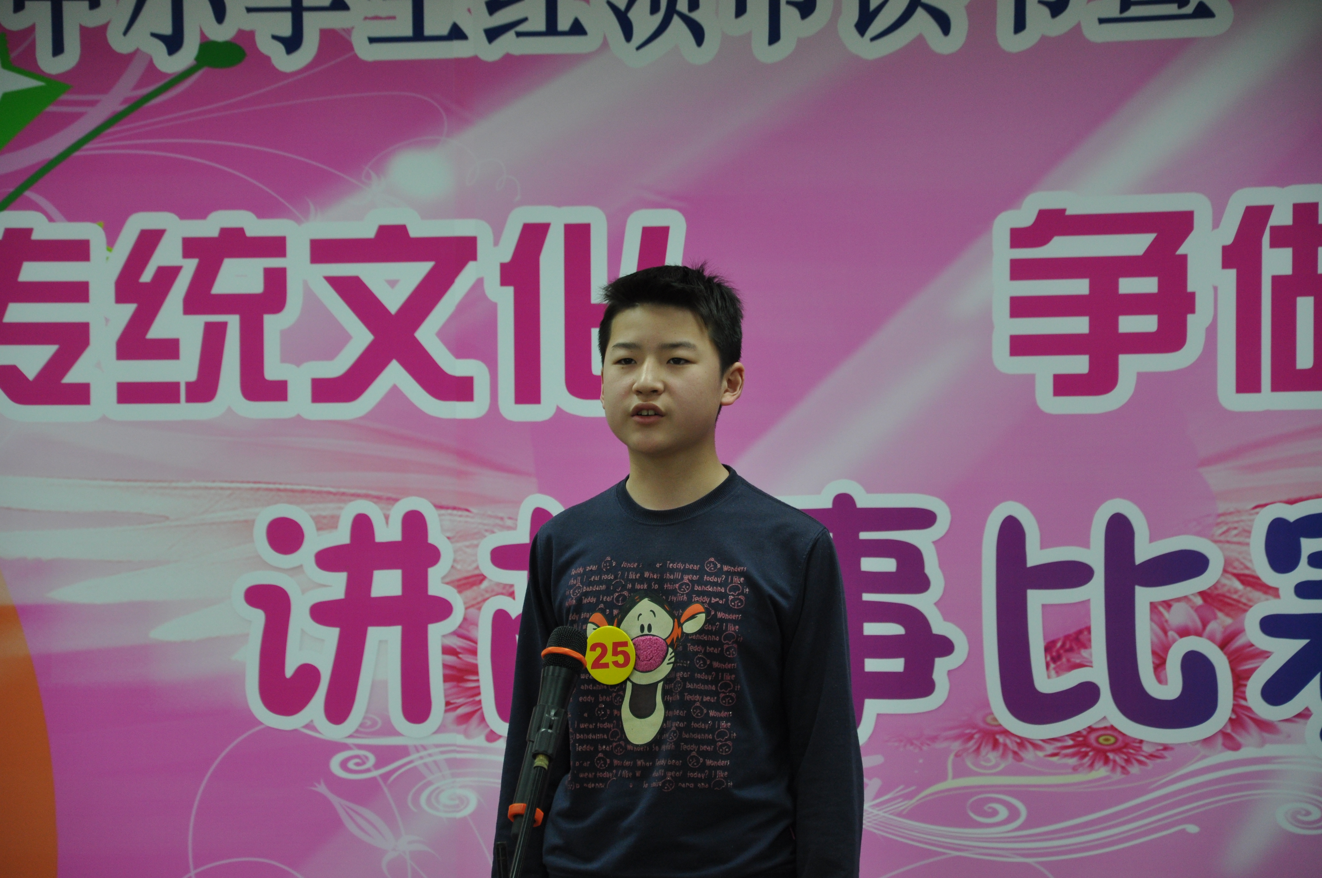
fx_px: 5777
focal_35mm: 158
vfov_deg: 8.7
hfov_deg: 13.1
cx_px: 661
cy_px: 439
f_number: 5.6
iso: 640
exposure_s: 1/40
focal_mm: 105
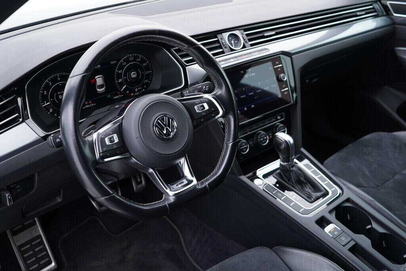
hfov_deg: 53.1
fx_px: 406
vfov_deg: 36.9
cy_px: 136
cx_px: 203
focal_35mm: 36
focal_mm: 24
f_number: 2.8
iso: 250
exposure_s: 1/40
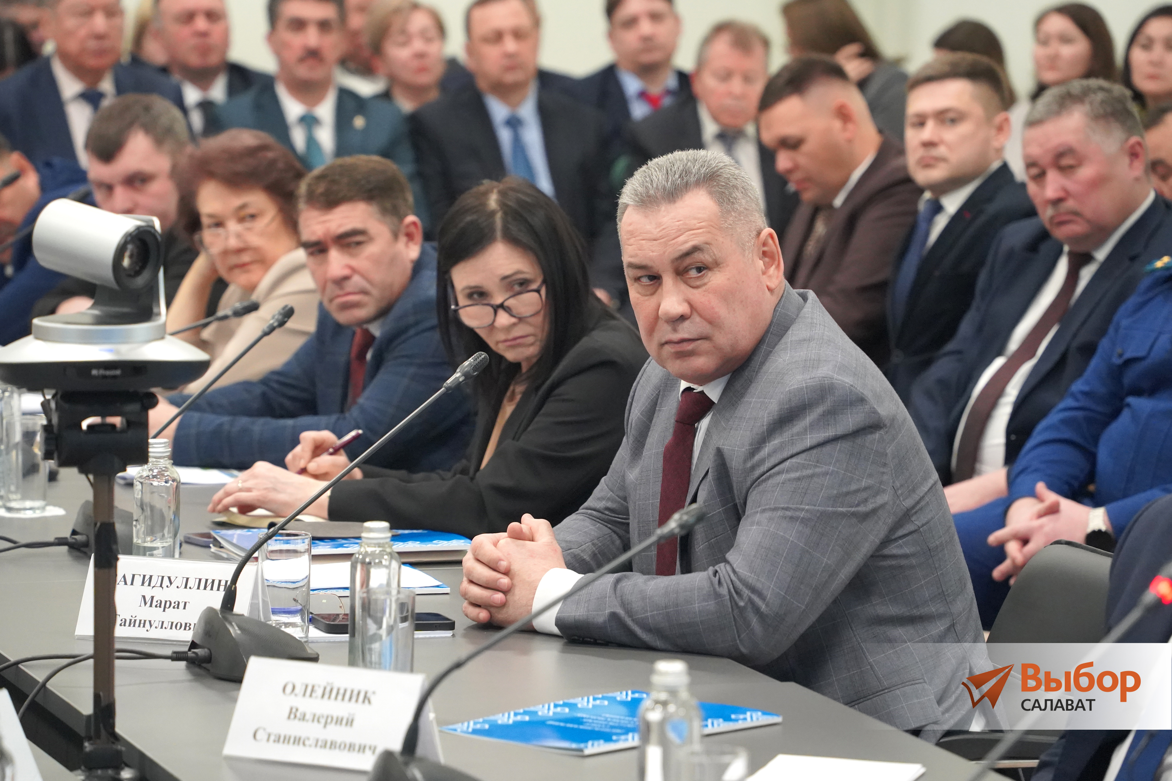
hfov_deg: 14.9
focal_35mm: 138
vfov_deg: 9.9
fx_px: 4492
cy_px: 390
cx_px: 586
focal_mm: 138
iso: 8000
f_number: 5
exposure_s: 1/160
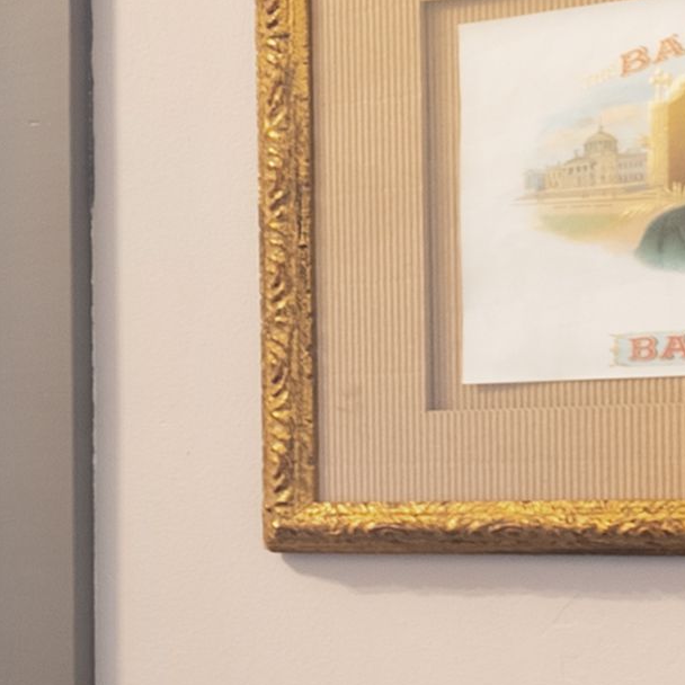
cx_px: -1491
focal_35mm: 94
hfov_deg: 10.6
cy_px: 601
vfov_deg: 18.3
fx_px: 2099
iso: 250
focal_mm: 15.8
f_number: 7.1
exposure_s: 1/25
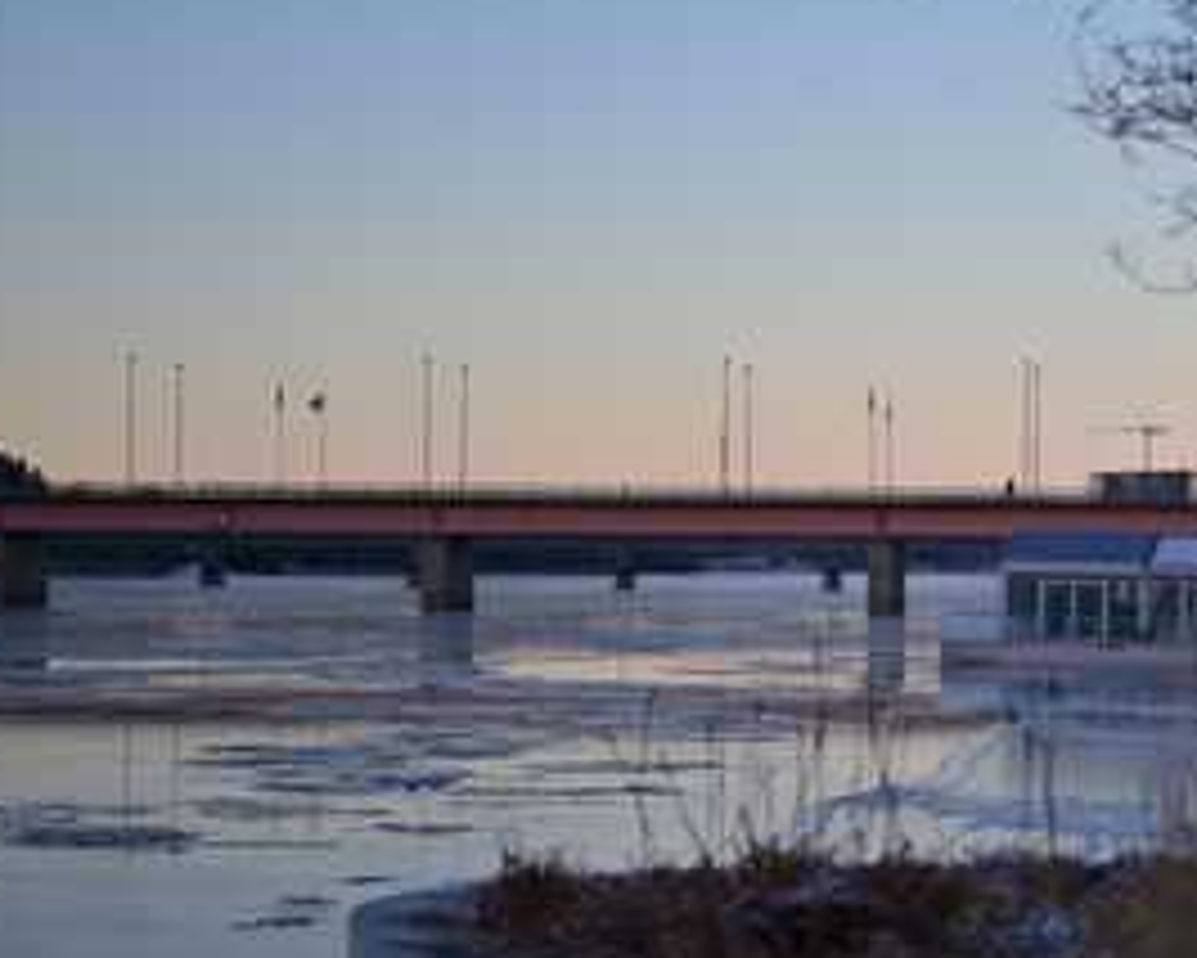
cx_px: 1084
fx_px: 4005
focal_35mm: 113
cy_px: 497
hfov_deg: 16.8
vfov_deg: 13.6
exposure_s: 1/2000
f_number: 1.8
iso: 100
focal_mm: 50
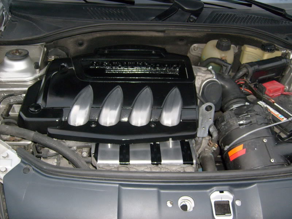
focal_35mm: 35
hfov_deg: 52.6
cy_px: 110
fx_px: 295
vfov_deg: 40.7
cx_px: 146
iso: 100
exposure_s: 1/45
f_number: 2.8
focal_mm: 5.8
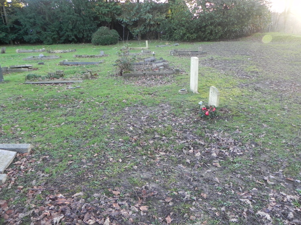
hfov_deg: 67.3
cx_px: 150
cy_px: 112
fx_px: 226
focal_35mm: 26
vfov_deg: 53.1
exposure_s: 1/45.3
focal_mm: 4.6
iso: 160
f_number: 2.8
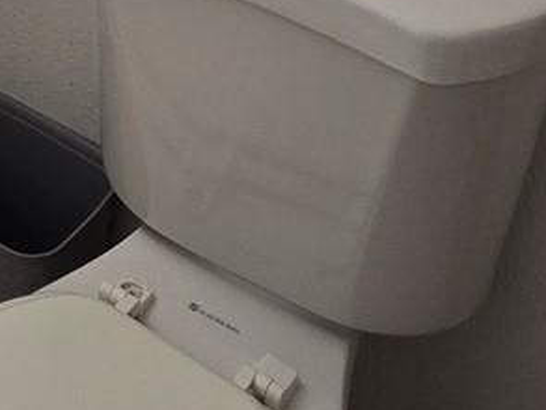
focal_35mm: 71
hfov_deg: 24.2
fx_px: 1120
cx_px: -151
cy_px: -356
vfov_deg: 16.7
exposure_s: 1/60
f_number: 2.2
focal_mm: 2.2
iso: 100
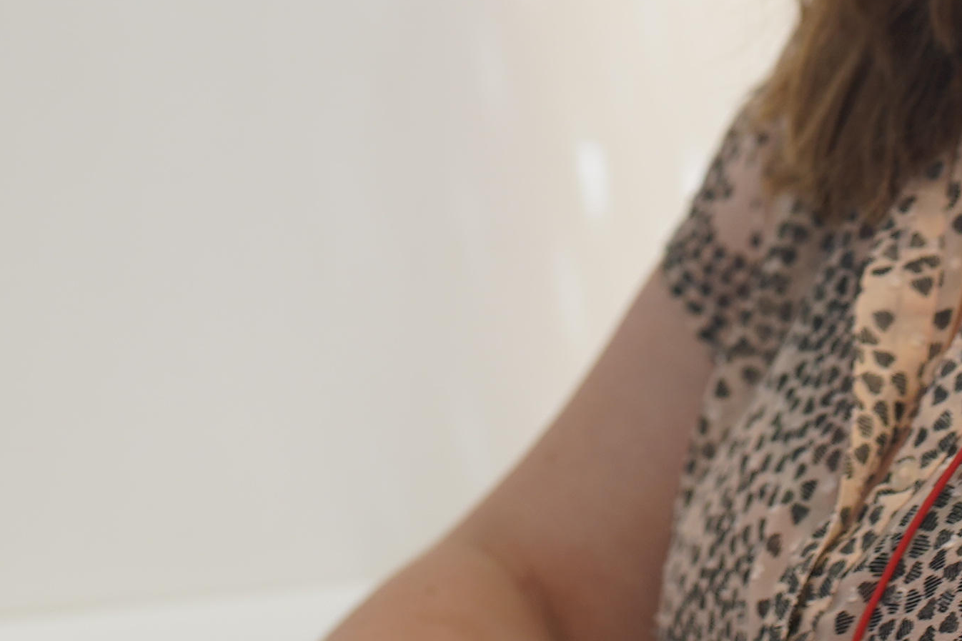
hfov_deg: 13.2
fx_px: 4168
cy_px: -285
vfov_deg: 8.6
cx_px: 502
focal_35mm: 156
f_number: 2.5
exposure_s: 1/40
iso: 200
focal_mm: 35
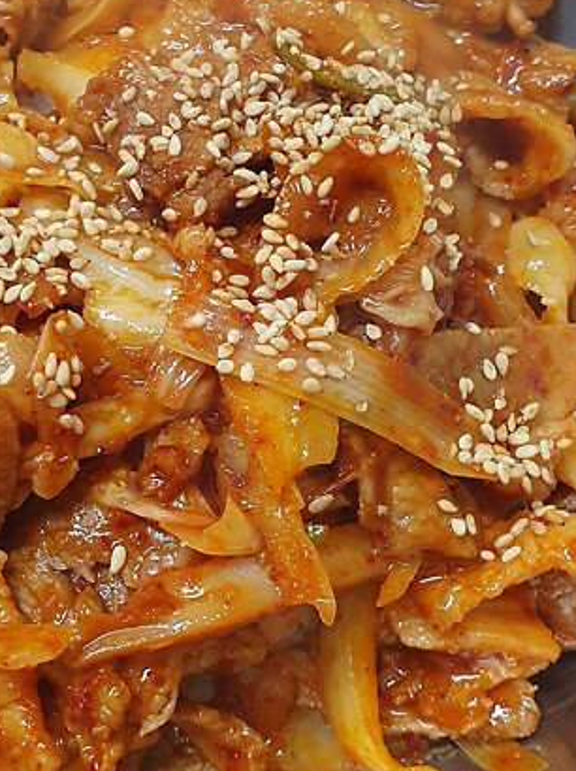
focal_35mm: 56
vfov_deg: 34.3
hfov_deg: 25.9
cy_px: 320
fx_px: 1244
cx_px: 192
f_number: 2.4
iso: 200
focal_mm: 4.32
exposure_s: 1/40
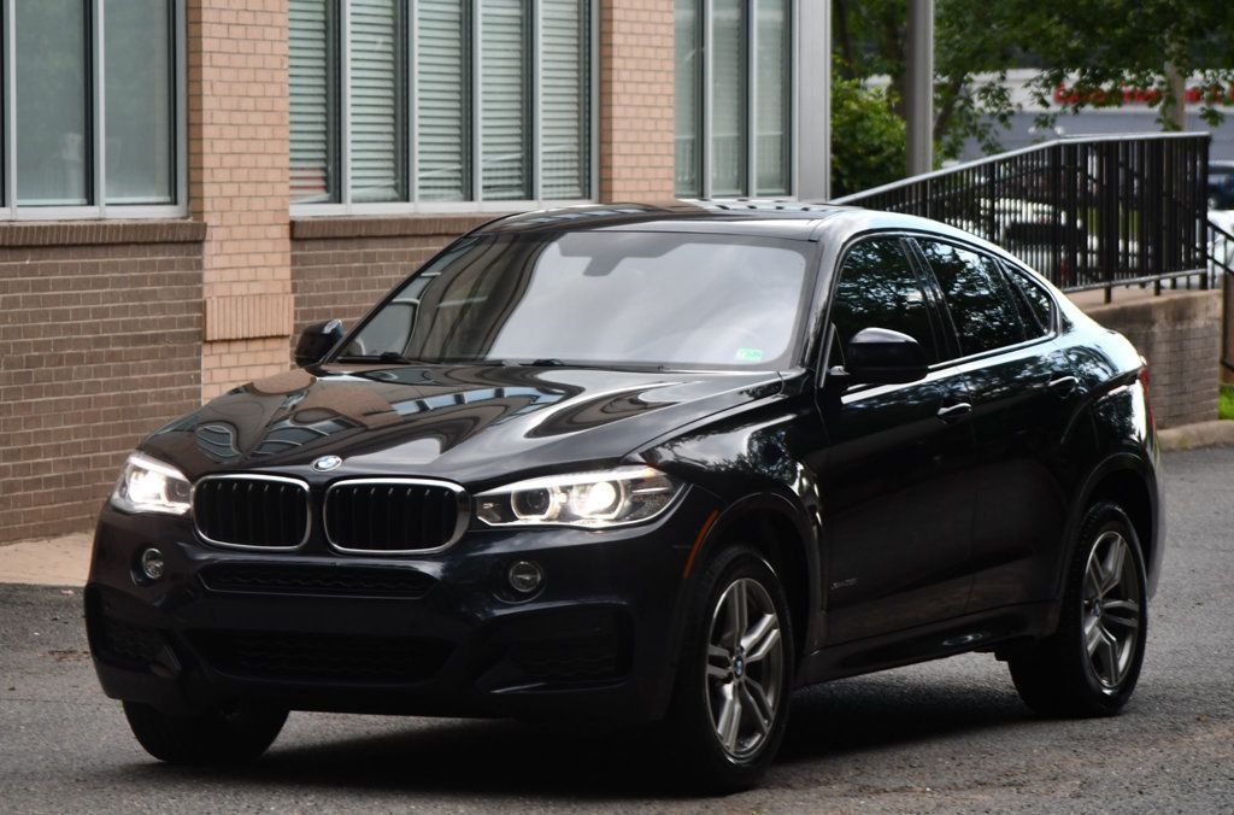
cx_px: 617
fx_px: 5228
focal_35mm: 153
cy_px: 408
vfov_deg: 8.9
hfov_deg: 13.5
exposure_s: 1/250
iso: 400
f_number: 5
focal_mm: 102
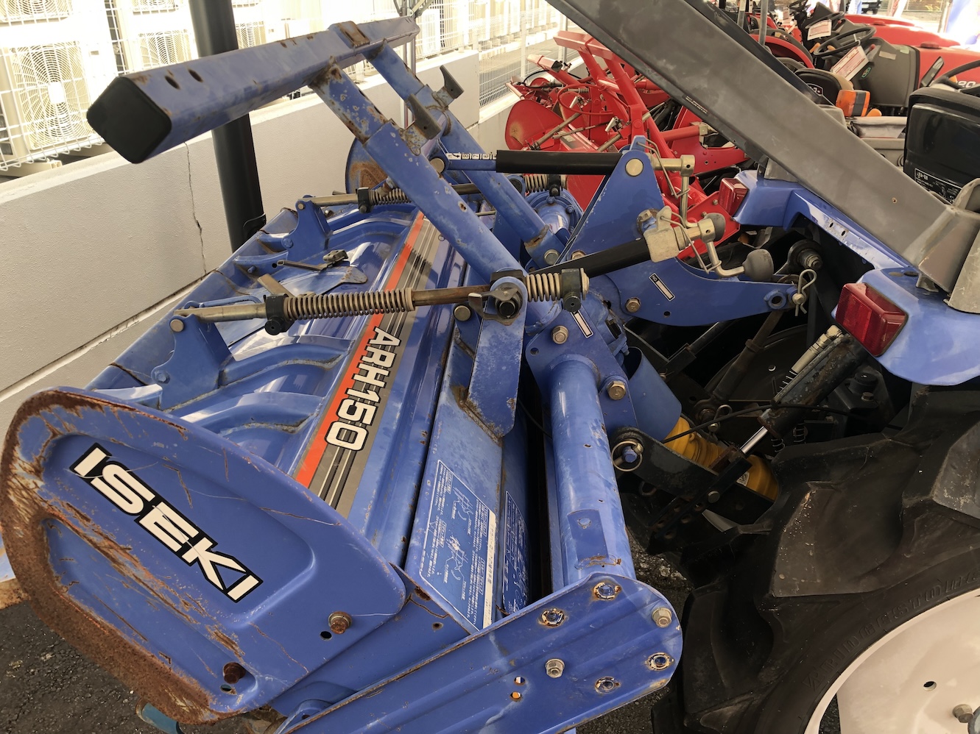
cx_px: 490
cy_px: 367
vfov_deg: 49.7
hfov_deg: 63.4
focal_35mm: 28
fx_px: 793
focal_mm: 4
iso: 50
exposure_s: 1/120
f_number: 1.8
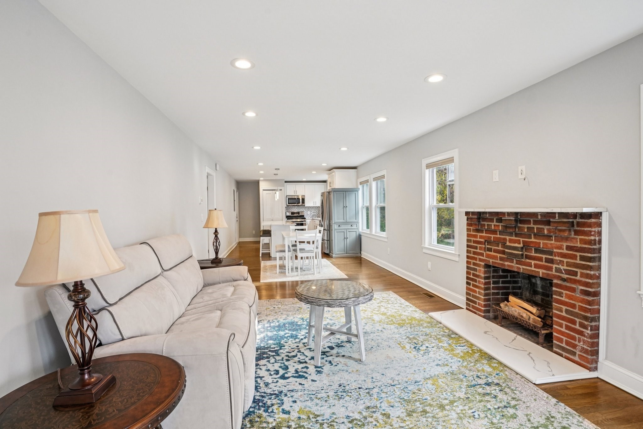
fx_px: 286
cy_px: 214
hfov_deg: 96.7
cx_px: 322
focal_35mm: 16
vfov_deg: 73.7
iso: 640
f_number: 8
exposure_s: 1/30
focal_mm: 16
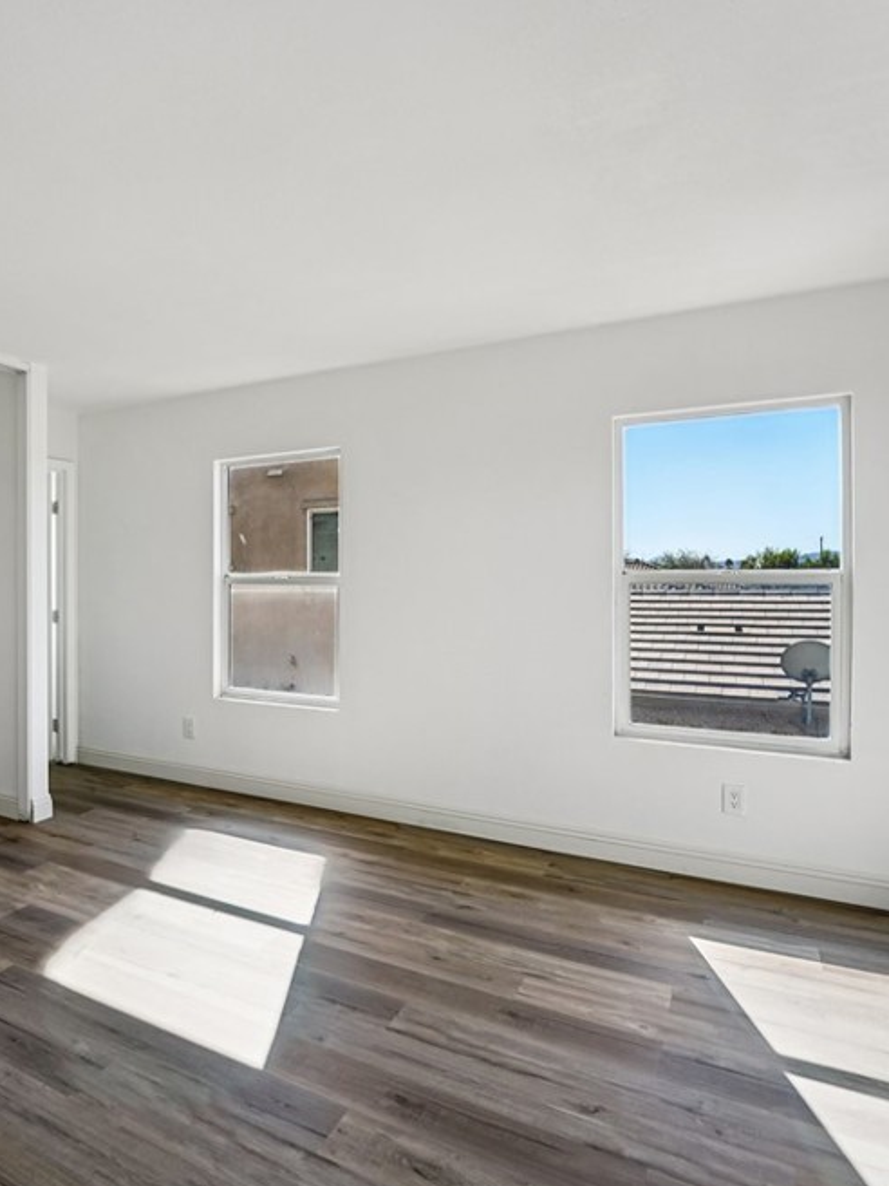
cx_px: 224
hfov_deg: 60.1
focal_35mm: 21
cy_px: 586
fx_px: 719
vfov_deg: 79.0
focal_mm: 14
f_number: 8
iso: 100
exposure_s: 1/100
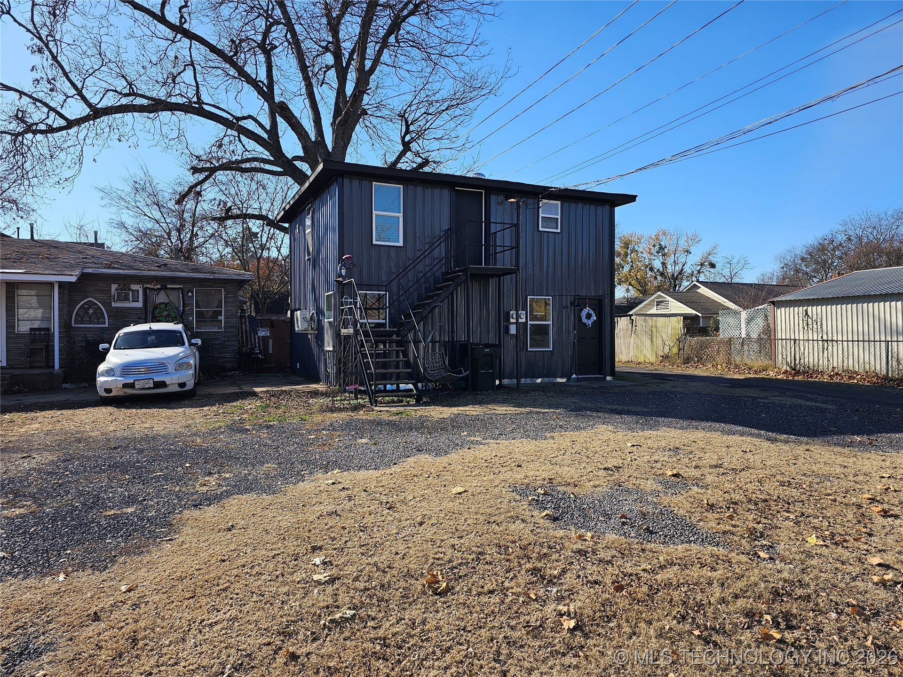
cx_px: 452
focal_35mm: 23
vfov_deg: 58.9
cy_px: 338
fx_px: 600
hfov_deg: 73.9
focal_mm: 6.3
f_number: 1.7
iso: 10
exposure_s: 1/583
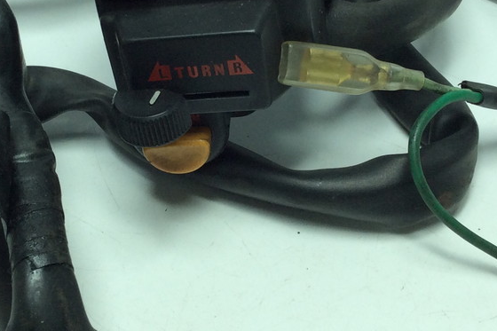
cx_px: 186
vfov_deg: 17.7
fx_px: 1049
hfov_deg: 26.6
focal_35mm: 76
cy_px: 45
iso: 32
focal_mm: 3.3
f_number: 2.4
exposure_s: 1/424
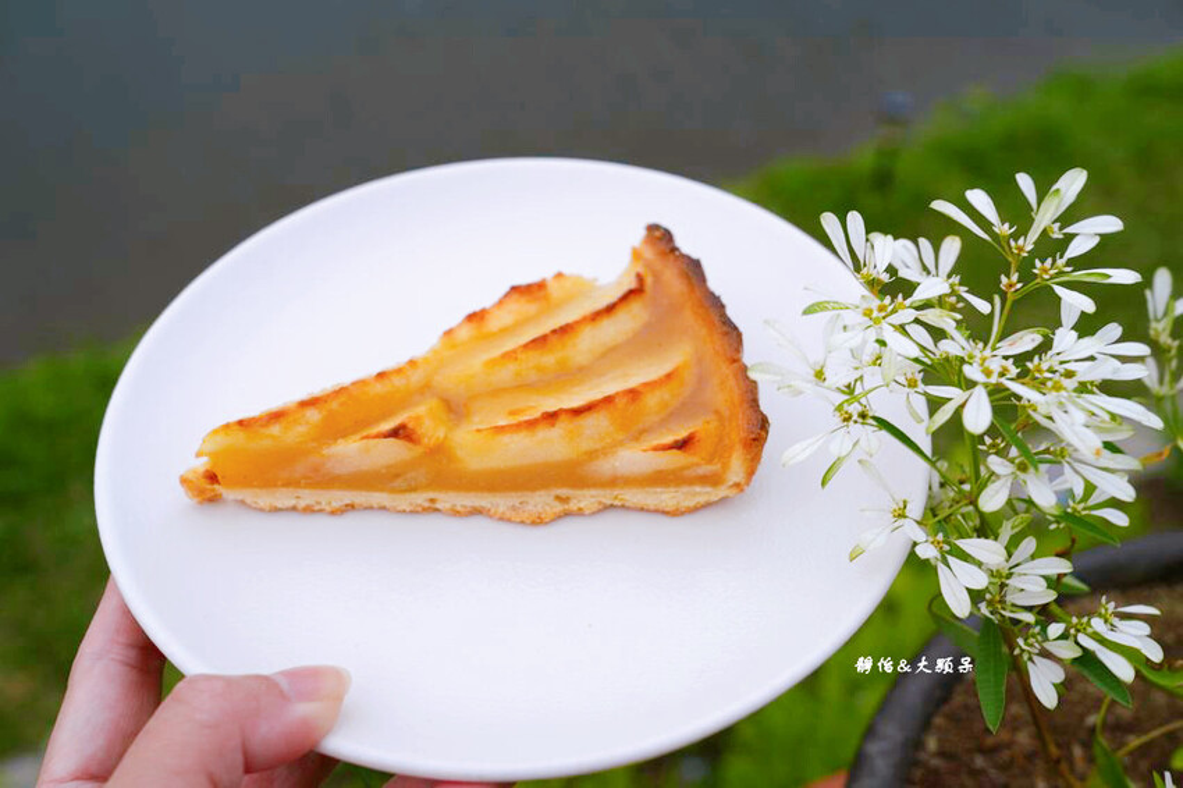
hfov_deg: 45.4
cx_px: 592
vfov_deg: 31.2
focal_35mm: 43
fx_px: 1412
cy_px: 394
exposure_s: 1/320
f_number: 8
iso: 160
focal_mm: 43
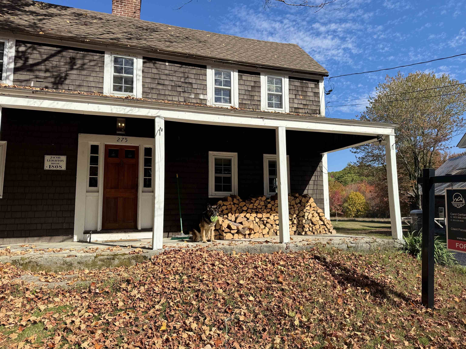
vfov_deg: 56.8
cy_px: 174
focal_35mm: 24
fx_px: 323
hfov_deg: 71.6
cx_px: 233
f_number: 1.78
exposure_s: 1/4049
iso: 80
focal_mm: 6.76
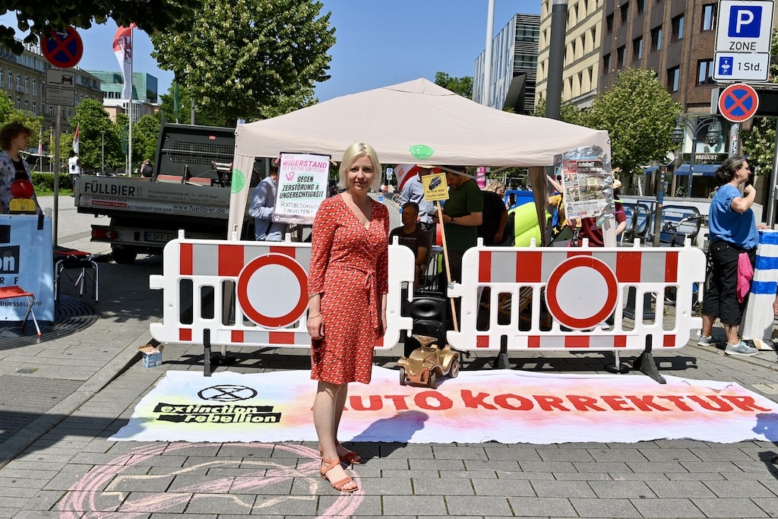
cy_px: 260
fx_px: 670
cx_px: 389
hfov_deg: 60.3
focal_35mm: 31
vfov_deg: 42.3
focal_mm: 31
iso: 100
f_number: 11
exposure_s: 1/200
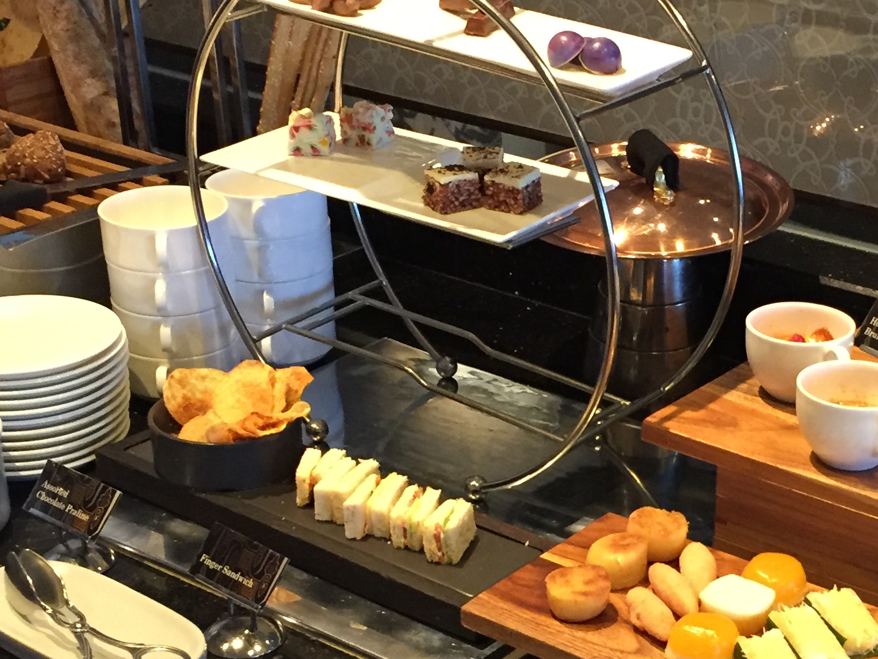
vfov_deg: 21.1
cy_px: 500
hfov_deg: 27.8
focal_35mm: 69
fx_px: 1750
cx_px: 637
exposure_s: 1/25
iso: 250
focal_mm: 4.15
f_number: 2.2
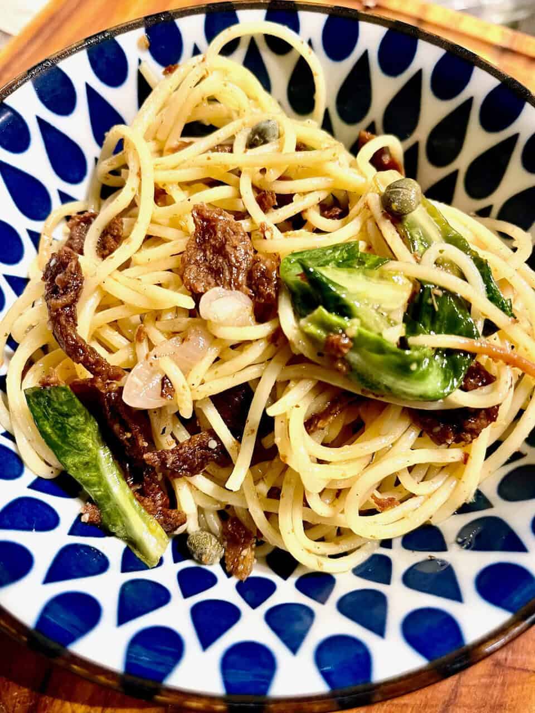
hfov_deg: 54.9
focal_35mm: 25
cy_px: 356
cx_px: 268
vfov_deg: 69.4
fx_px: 515
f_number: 1.6
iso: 320
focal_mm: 5.1
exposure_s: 1/60
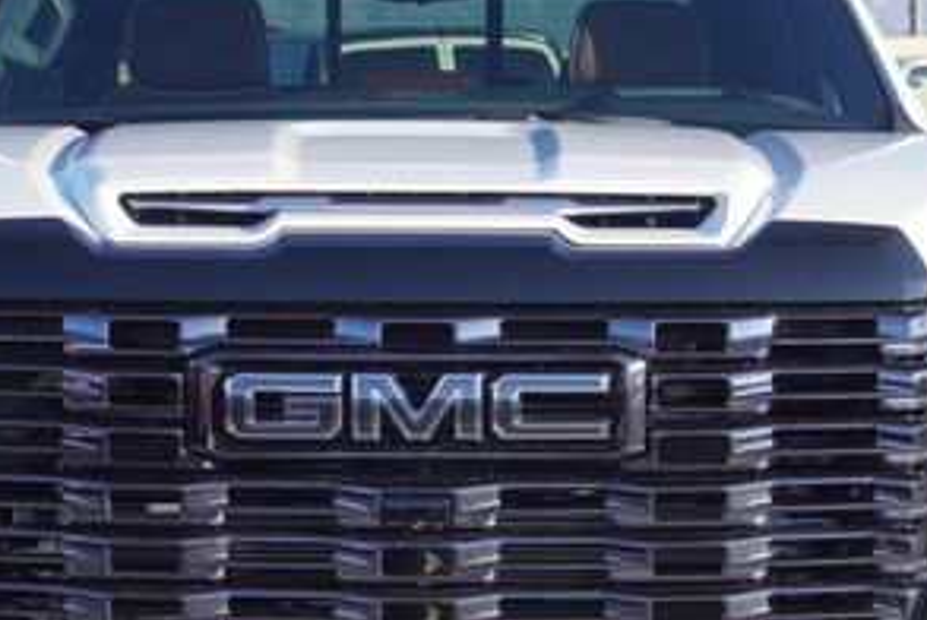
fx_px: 3121
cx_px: 418
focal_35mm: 121
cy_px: 493
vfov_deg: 11.3
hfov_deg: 16.9
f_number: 8
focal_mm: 37
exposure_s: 1/125
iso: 100
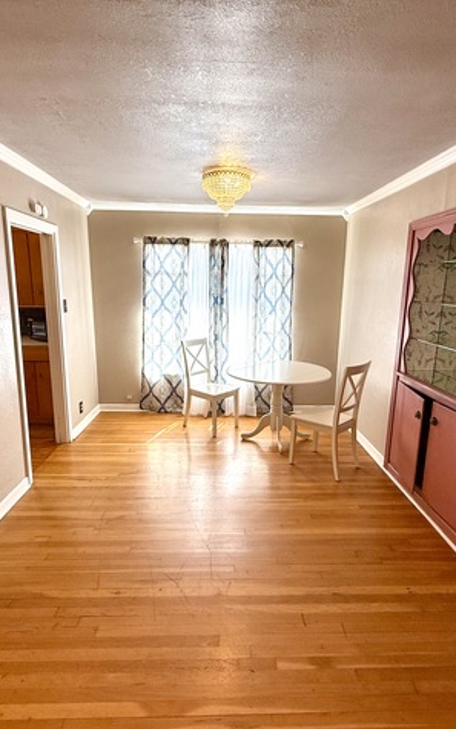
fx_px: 398
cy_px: 367
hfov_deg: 59.7
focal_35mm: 20
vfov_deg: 85.1
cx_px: 235
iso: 80
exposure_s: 1/120
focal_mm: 2.22
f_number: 2.2
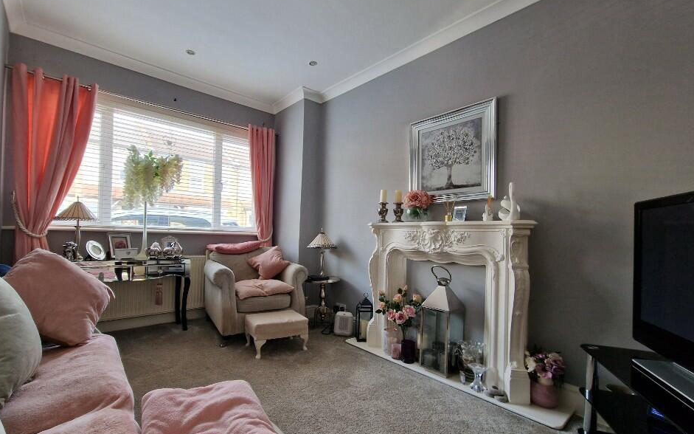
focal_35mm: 15
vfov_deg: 74.6
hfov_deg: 101.4
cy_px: 237
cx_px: 334
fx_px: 284
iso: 125
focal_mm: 2.2
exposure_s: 1/50
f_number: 2.2
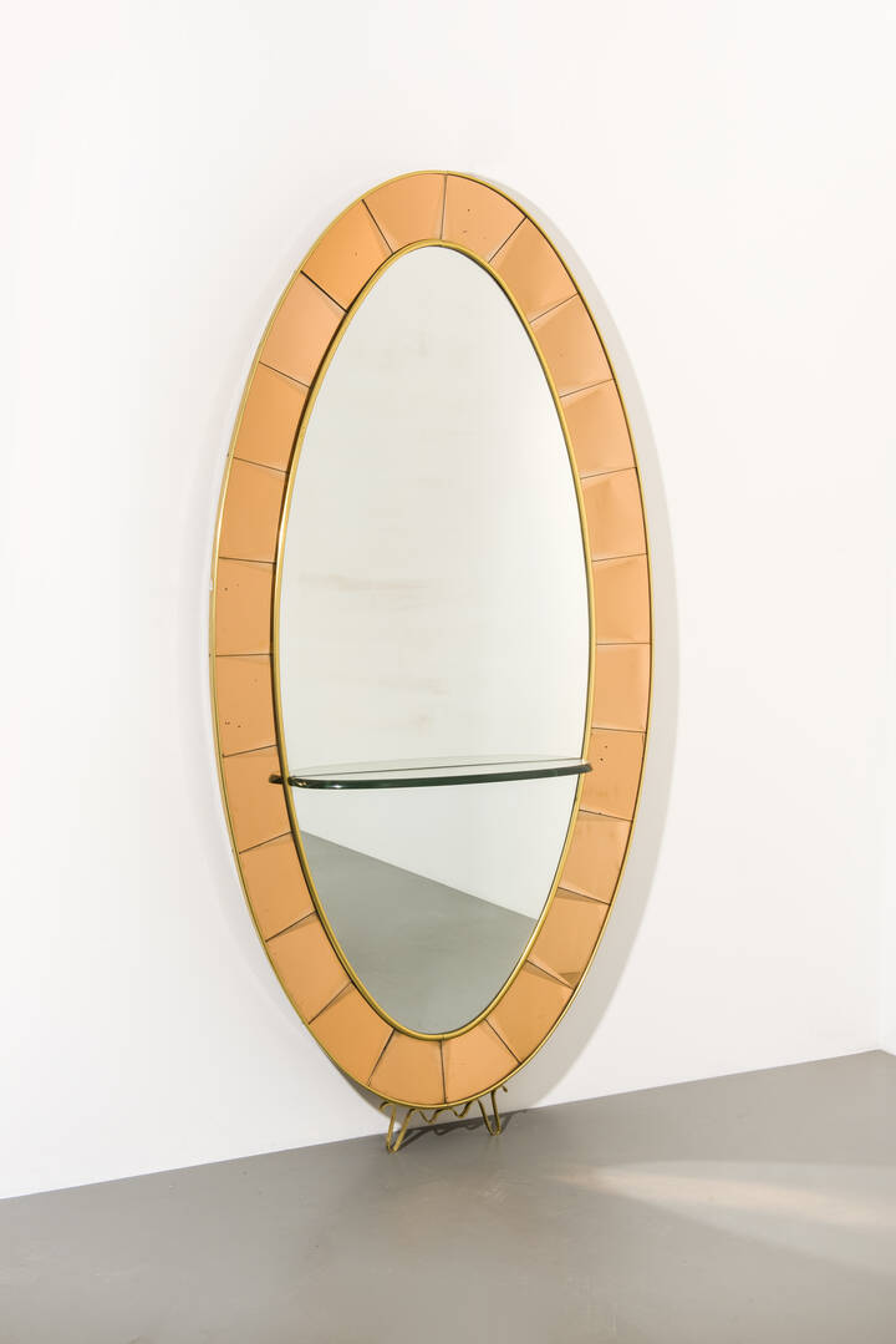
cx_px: 448
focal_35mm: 44
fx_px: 1641
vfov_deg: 44.5
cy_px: 672
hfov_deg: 30.5
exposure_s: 1/200
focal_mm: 44
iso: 160
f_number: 13
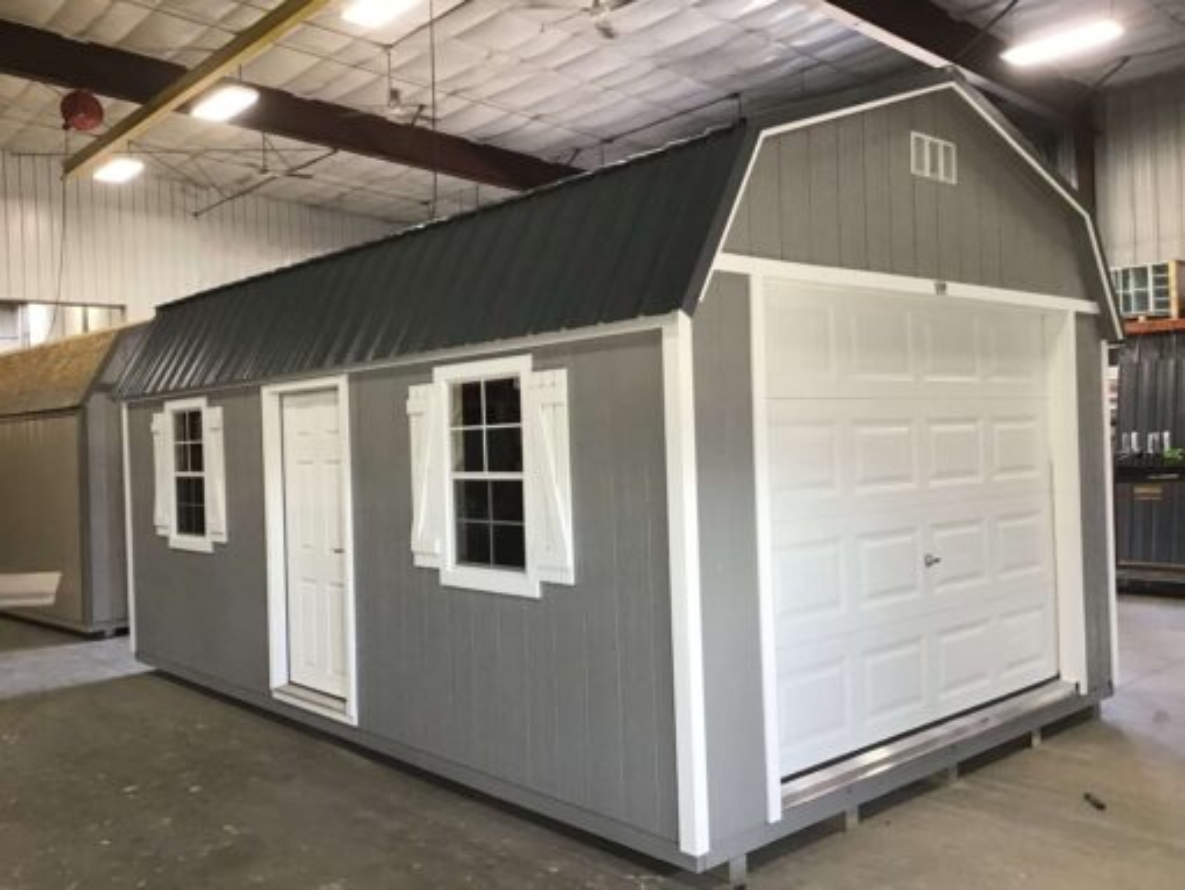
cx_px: 592
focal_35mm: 31
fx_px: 1062
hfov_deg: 58.3
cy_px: 445
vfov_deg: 45.5
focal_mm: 3.3
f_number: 2.4
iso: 64
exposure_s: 1/30
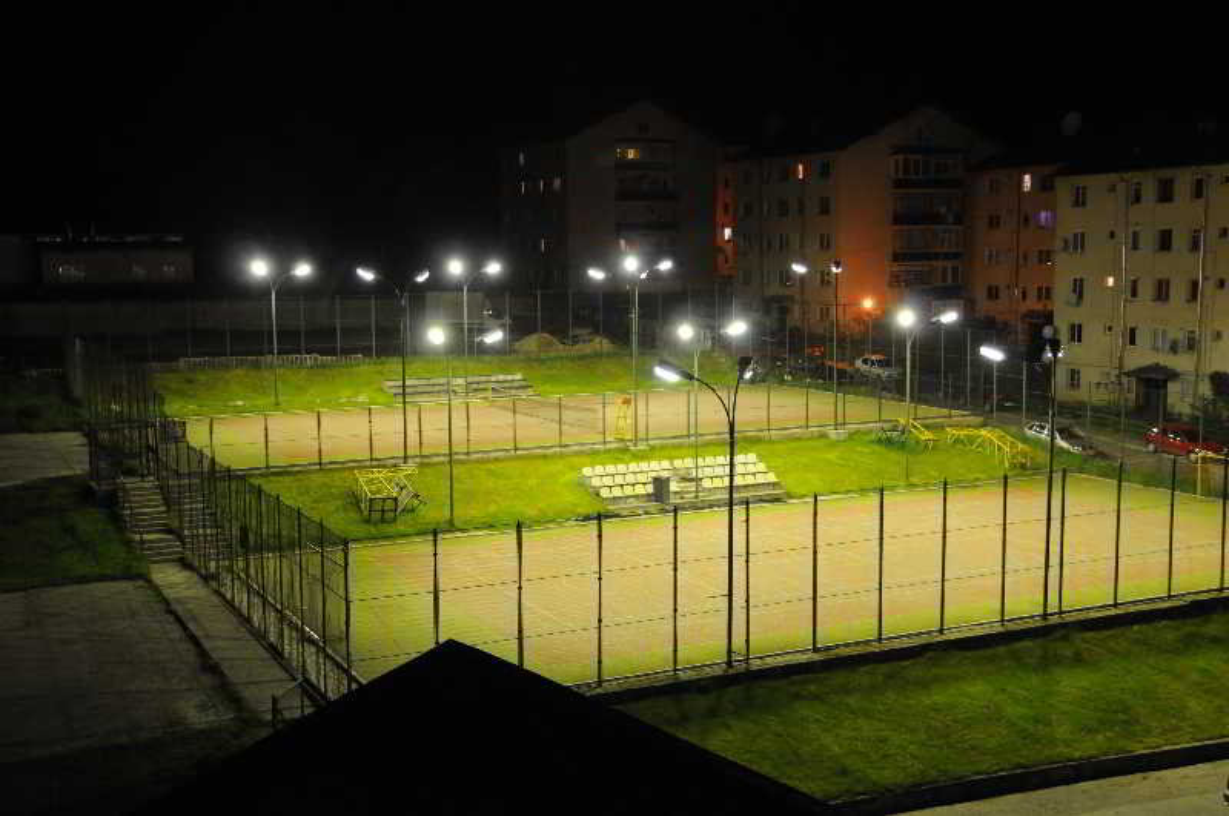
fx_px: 1432
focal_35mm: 42
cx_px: 614
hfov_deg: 46.5
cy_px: 408
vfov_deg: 31.8
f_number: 4
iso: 1000
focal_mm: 28
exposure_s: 1/10
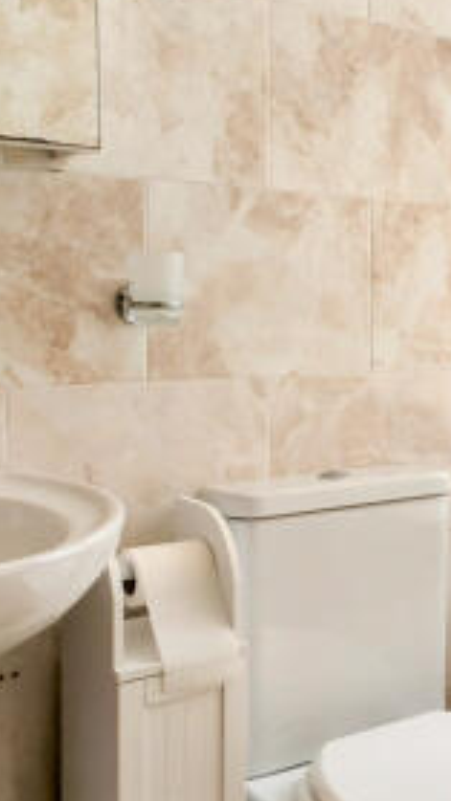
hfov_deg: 23.3
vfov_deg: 42.8
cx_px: 506
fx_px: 1020
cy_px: 352
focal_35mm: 48
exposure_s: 1/113
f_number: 1.95
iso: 39
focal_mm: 2.23
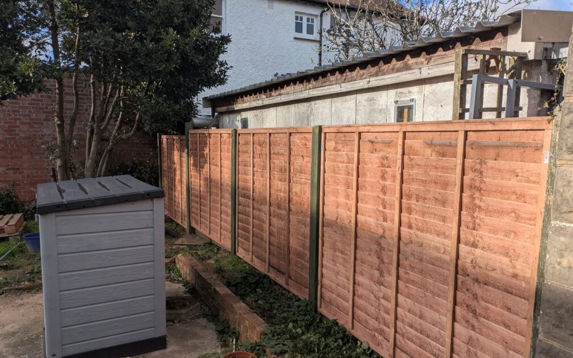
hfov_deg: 68.4
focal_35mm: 27
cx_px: 287
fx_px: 421
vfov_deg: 46.0
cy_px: 190
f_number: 1.89
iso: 43
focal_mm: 5.43
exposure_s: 1/1580
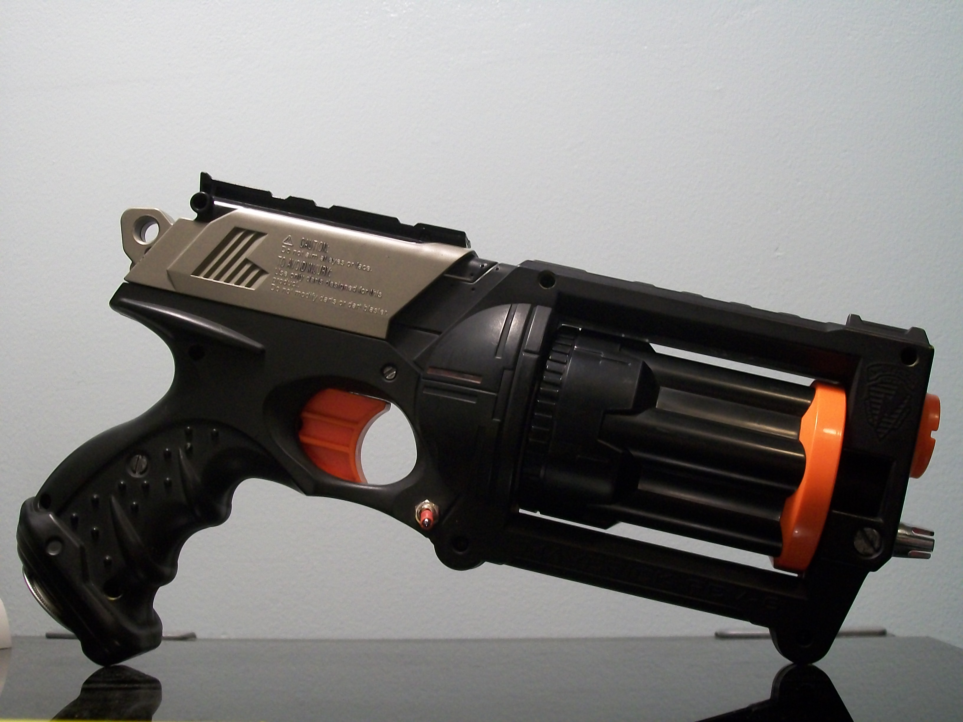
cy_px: 361
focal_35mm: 45
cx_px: 482
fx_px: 1252
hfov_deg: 42.1
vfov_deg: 32.2
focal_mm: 7.6
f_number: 3
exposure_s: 1/13
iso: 160
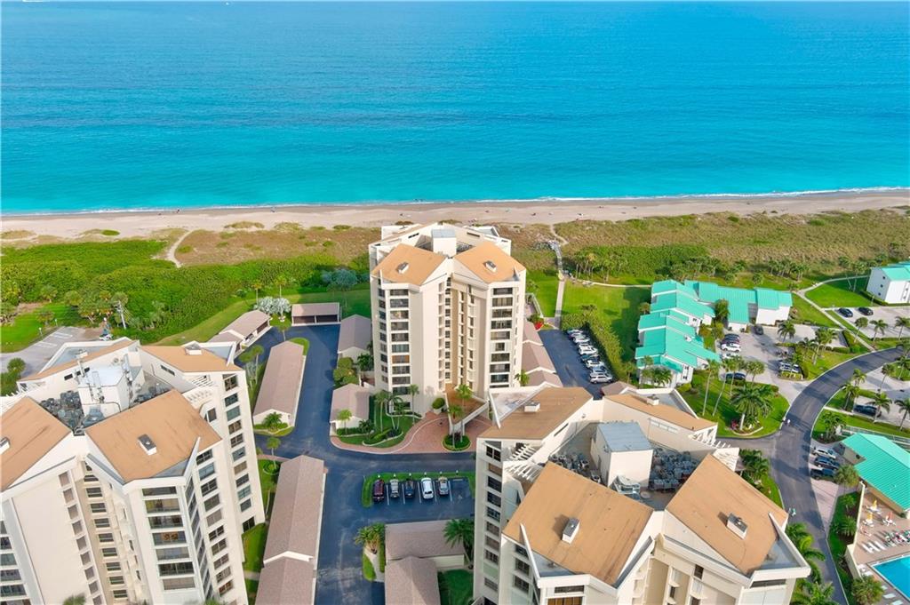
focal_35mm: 29
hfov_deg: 63.7
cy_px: 302
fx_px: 732
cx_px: 455
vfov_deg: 44.9
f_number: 8
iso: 105
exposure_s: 1/234
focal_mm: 10.6
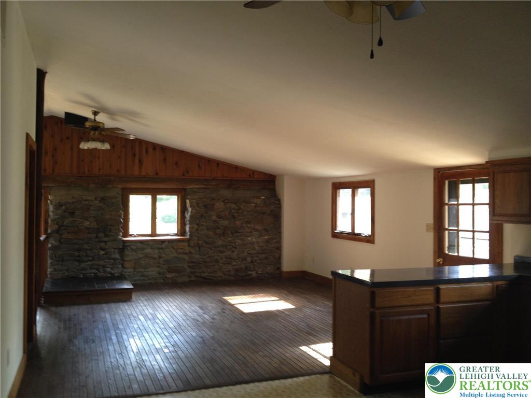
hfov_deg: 52.6
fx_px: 537
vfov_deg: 40.7
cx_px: 266
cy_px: 199
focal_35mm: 35
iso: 80
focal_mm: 4.28
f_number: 2.4
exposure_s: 1/20
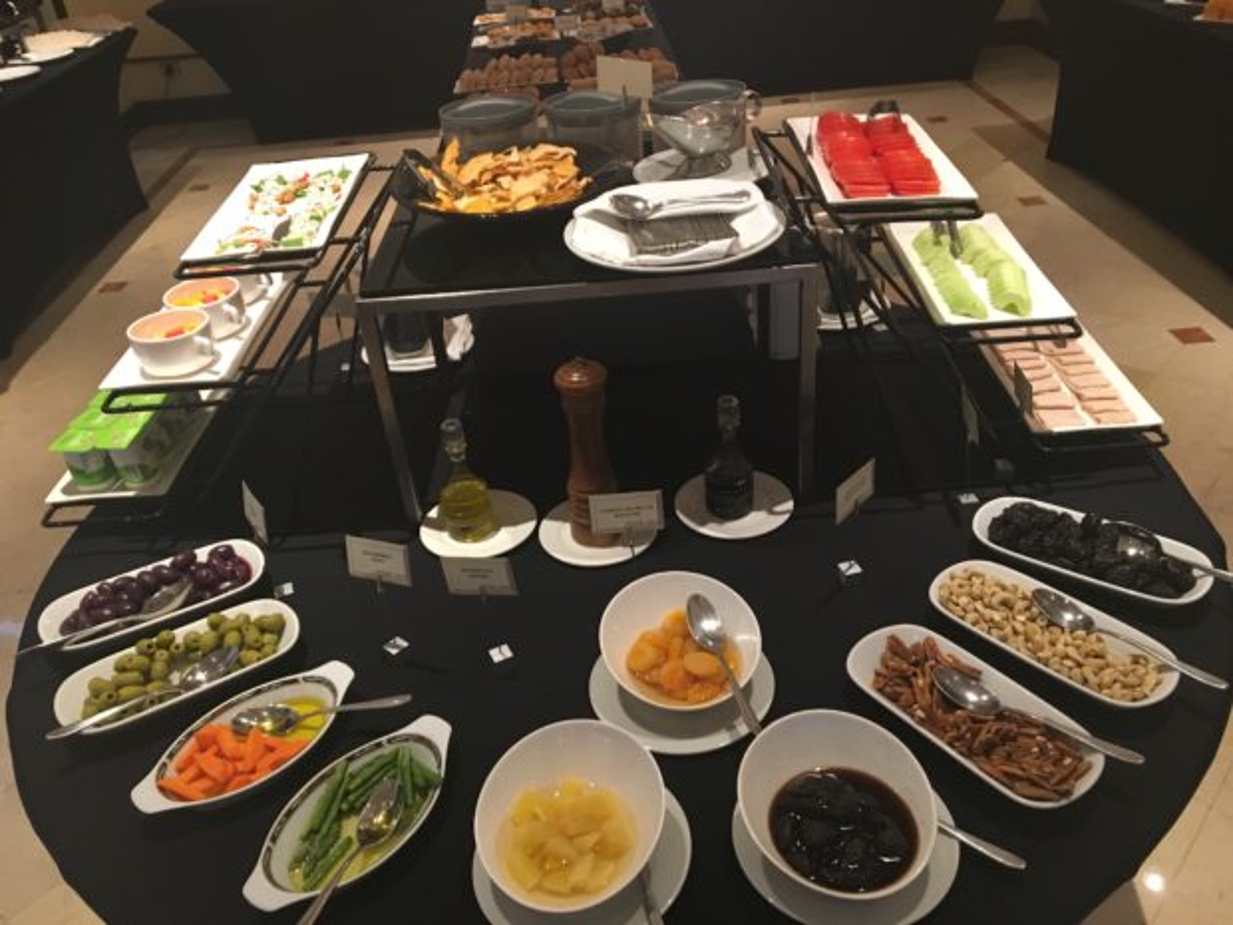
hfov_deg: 61.7
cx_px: 616
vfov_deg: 48.2
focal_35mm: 29
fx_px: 1033
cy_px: 462
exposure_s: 1/24
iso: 200
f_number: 2.2
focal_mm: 4.15
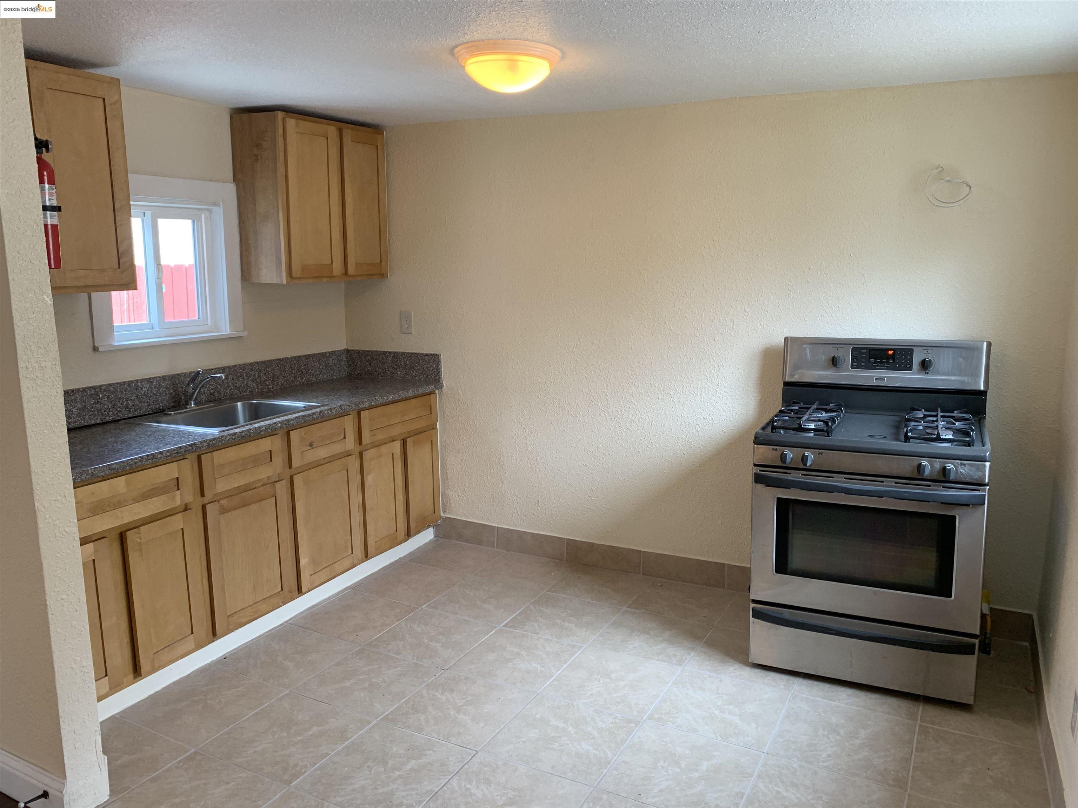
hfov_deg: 67.3
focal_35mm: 26
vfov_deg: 53.1
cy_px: 404
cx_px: 539
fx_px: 810
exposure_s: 1/60
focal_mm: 4.25
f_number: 1.8
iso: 64
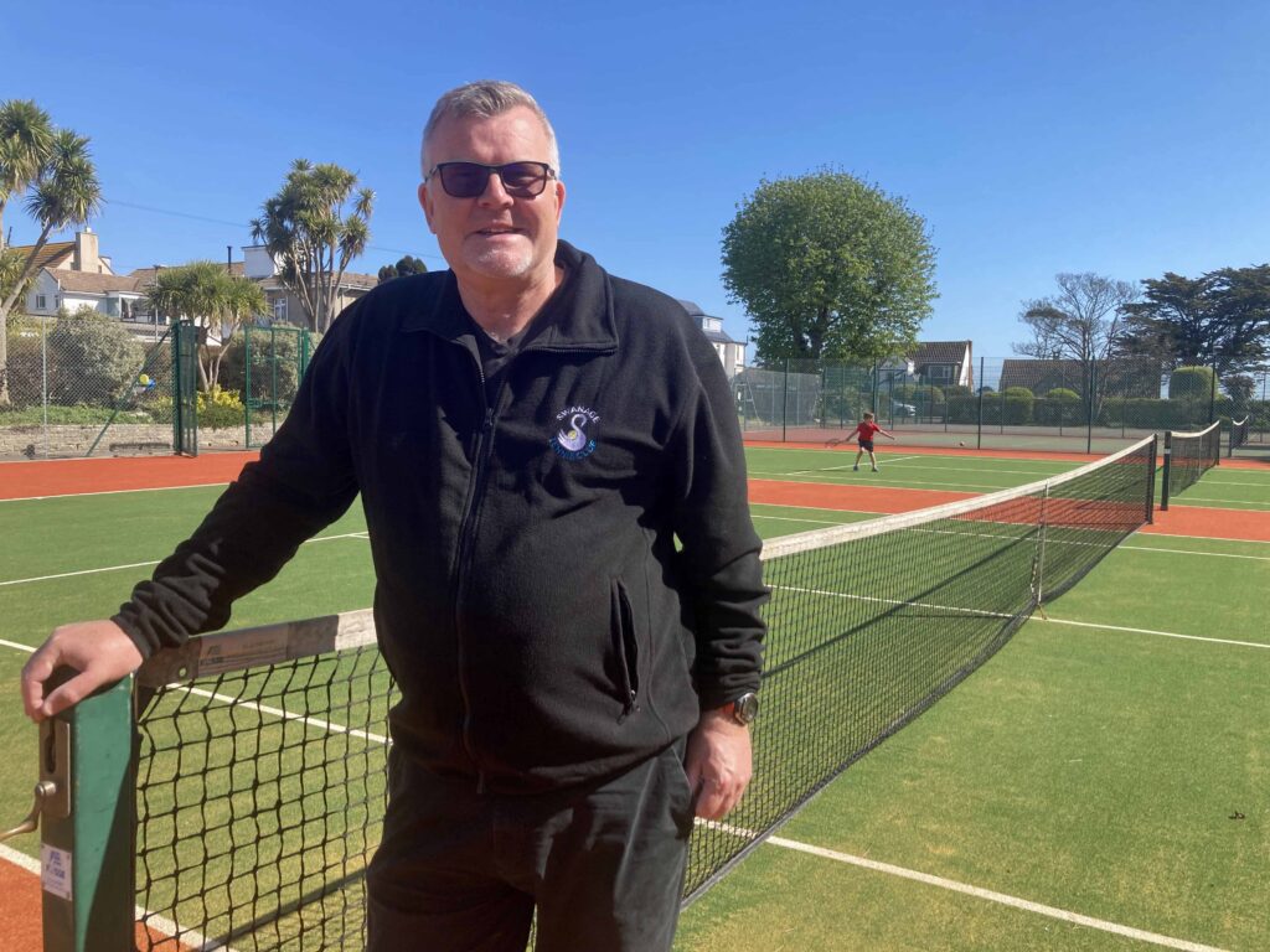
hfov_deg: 63.4
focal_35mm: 28
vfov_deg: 49.7
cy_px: 476
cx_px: 635
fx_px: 1027
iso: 20
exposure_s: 1/1297
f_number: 1.8
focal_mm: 3.99
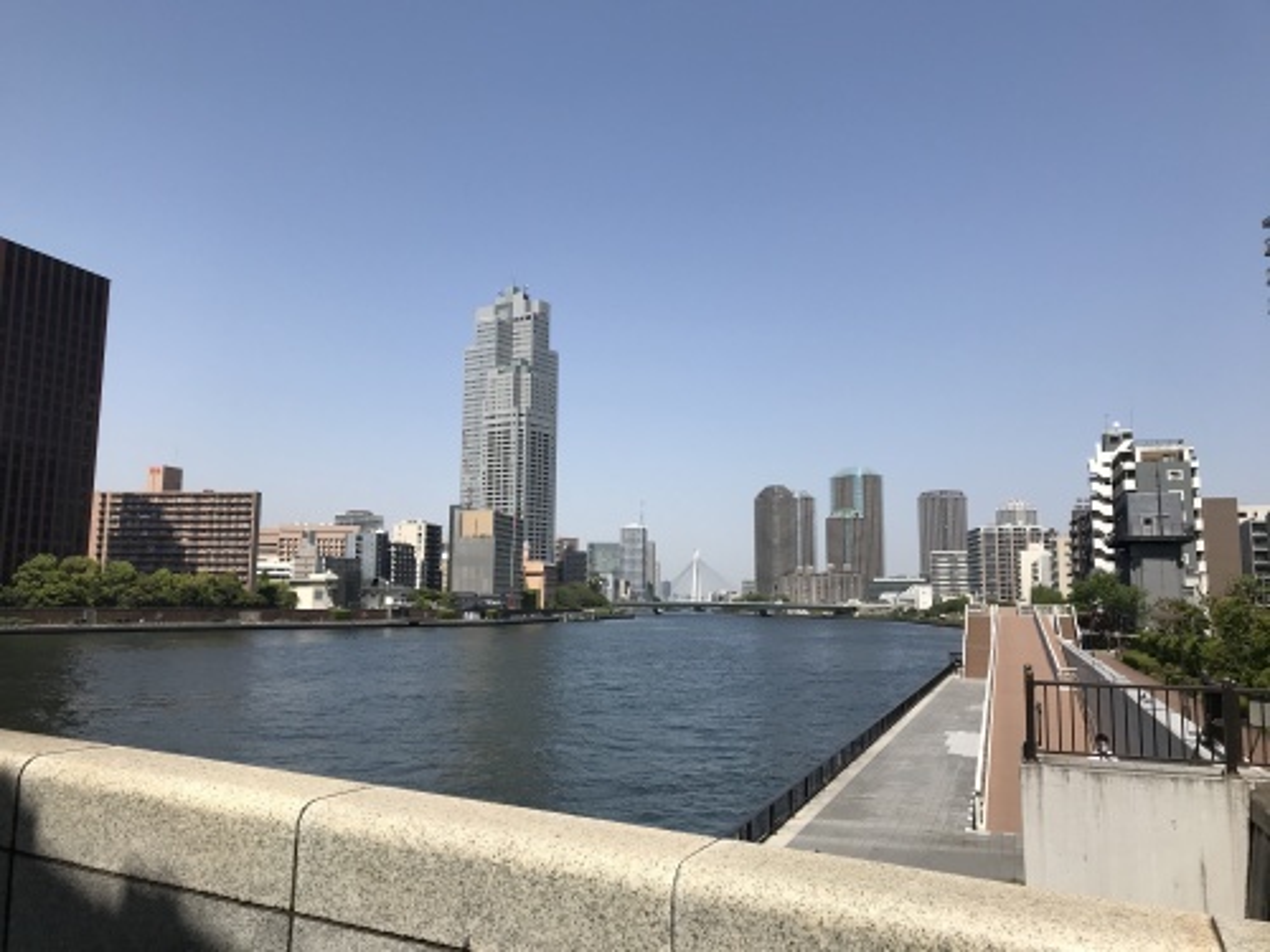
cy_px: 476
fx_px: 1027
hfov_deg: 63.4
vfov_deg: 49.7
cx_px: 635
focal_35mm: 28
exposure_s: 1/3300
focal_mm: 3.99
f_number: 1.8
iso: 20
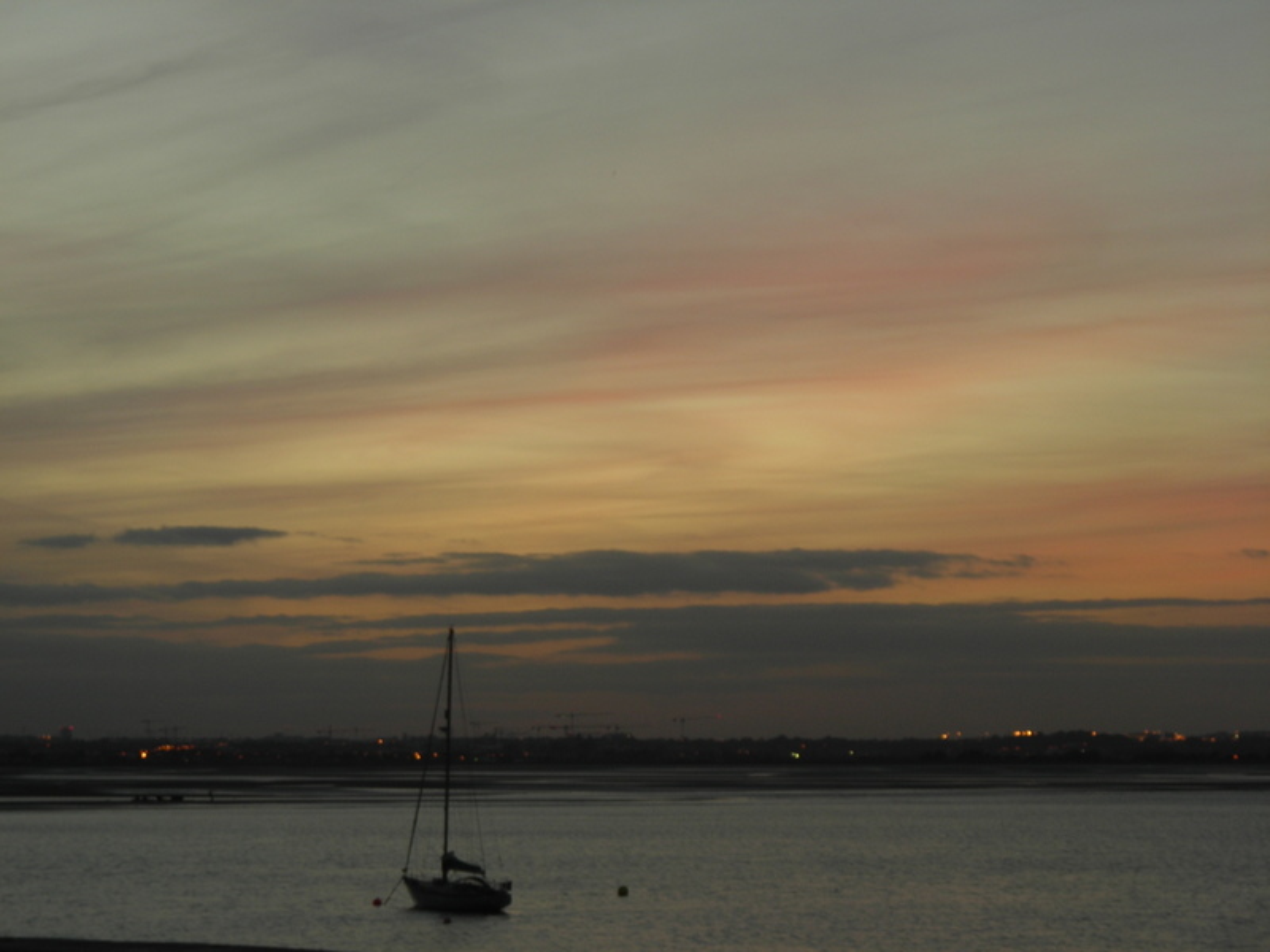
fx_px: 4256
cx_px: 635
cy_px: 476
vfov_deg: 12.8
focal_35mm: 116
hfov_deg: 17.0
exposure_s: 1/7.8
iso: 50
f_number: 5.3
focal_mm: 19.2
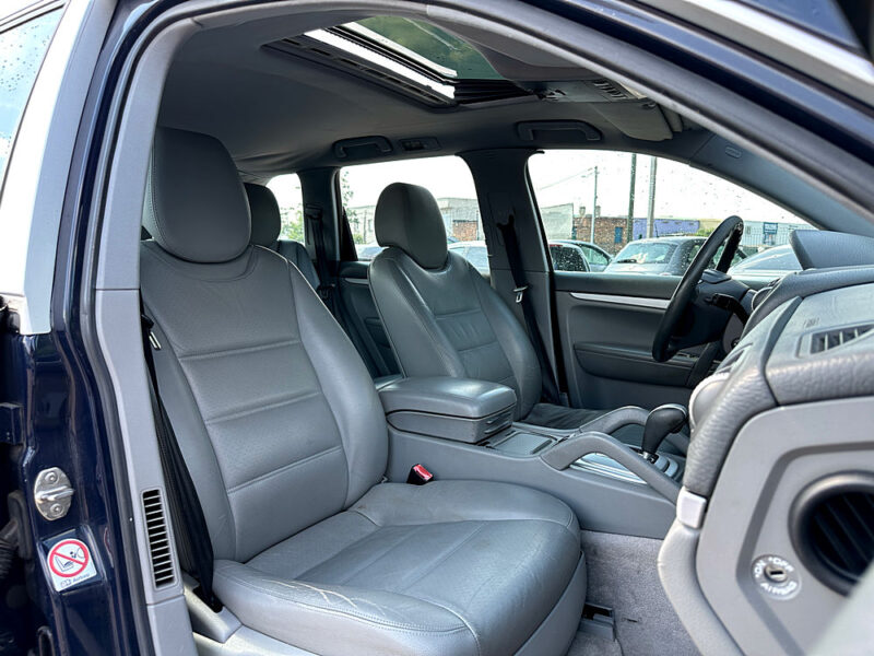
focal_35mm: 24
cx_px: 437
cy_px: 328
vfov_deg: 56.8
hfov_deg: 71.6
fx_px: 606
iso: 80
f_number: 1.78
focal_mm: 6.86
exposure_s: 1/426
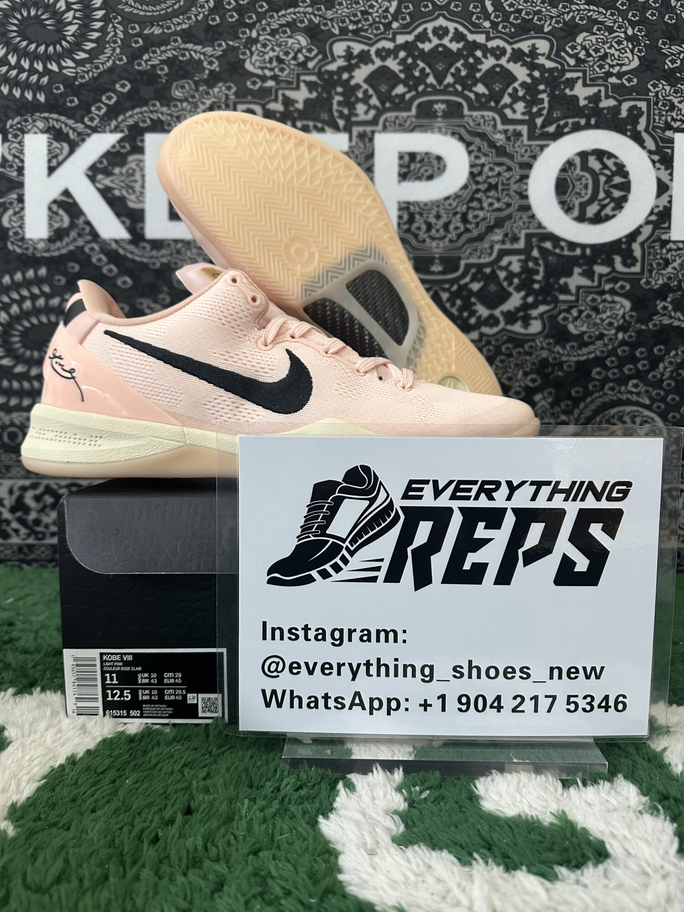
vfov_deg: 71.6
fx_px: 632
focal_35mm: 24
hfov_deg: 56.8
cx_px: 342
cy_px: 456
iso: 400
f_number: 1.78
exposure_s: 1/50
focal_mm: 6.86
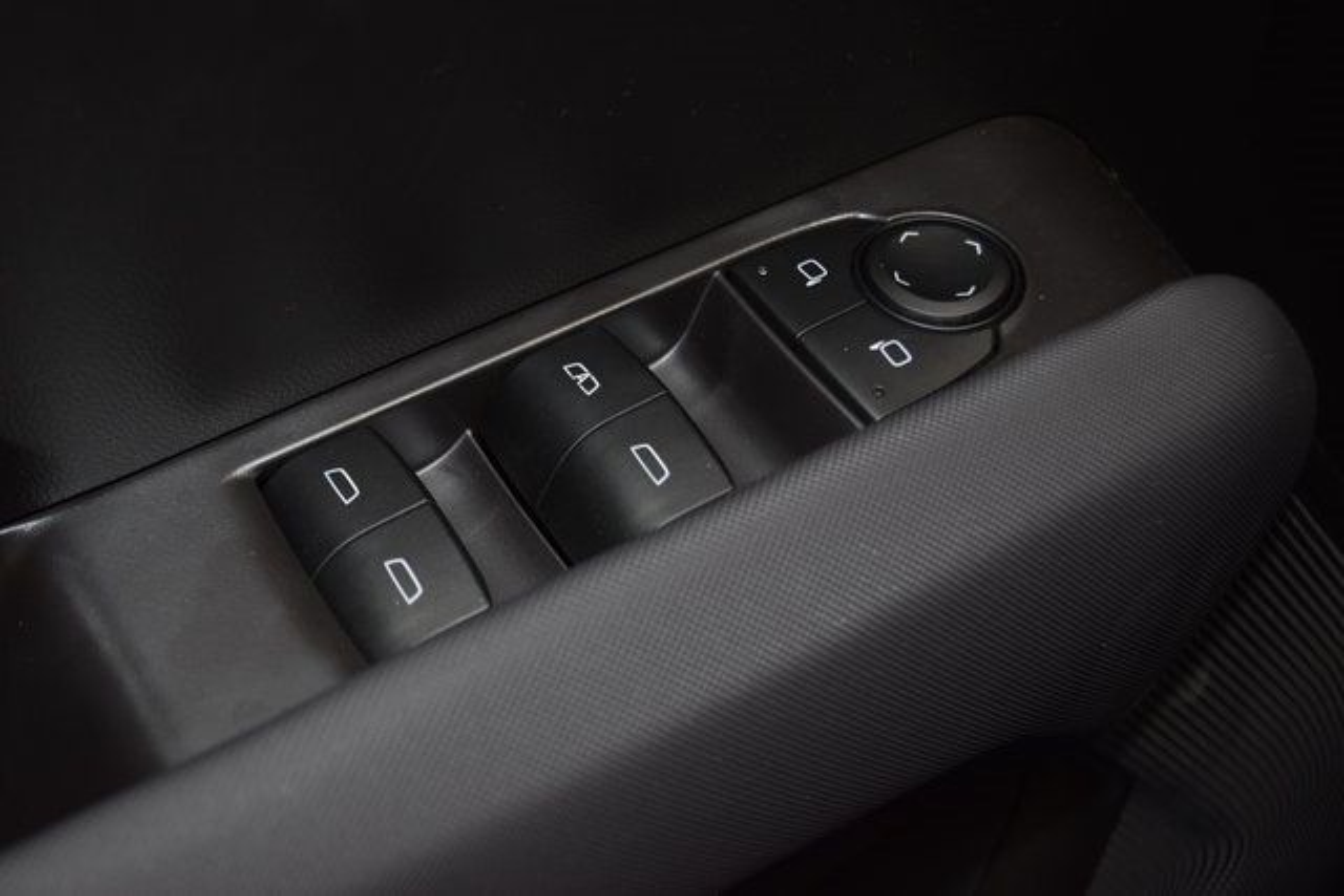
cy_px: 448
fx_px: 1792
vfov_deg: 28.1
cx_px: 672
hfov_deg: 41.1
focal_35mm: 48
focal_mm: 32
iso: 720
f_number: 4.8
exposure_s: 1/60
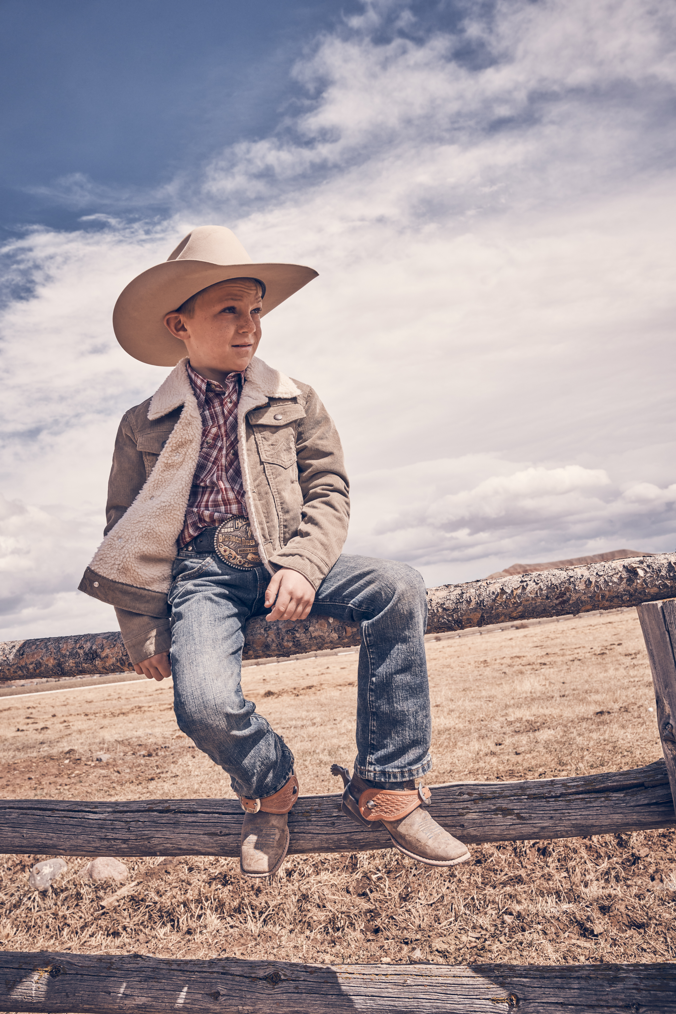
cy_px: 507
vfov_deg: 69.4
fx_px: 732
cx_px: 338
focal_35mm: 26
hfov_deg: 49.6
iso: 400
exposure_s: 1/1600
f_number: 7.1
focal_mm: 26
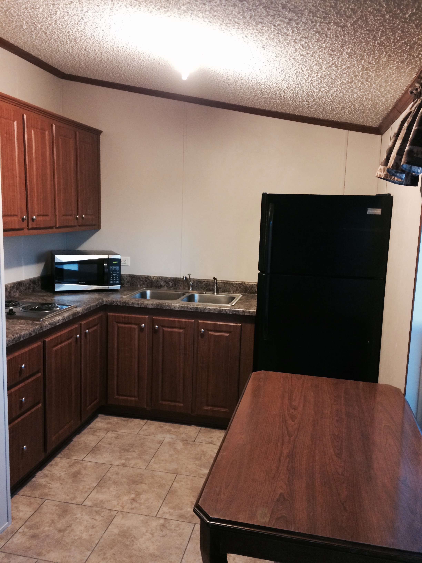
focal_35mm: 29
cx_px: 211
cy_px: 282
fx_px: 471
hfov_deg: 48.2
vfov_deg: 61.7
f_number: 2.2
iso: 250
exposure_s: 1/15
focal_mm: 4.15
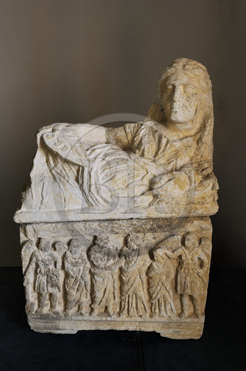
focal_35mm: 35
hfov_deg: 37.8
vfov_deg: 54.5
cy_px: 186
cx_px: 123
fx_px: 359
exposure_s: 1/50
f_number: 6.3
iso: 800
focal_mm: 35
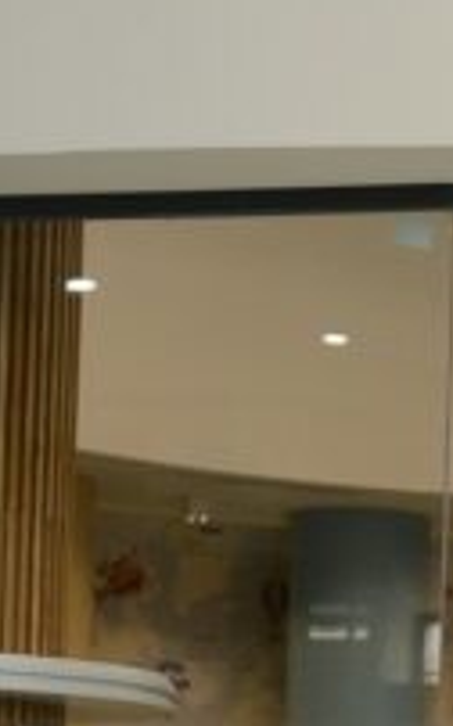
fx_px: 2967
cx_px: 741
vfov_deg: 13.8
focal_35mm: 150
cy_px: 722
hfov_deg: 8.5
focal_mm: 29
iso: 1250
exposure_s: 1/400
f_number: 2.8
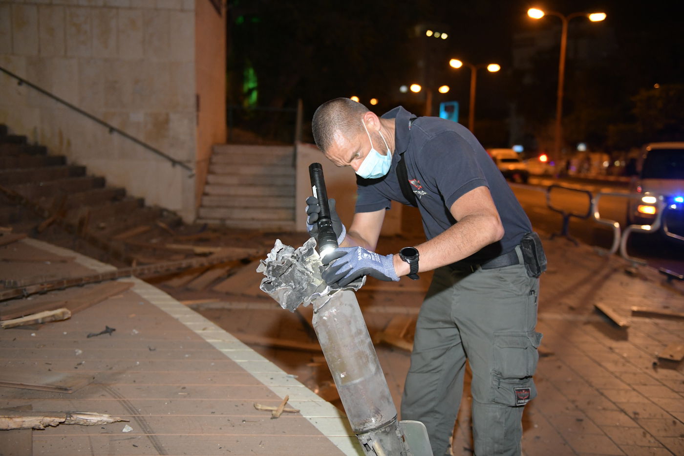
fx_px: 722
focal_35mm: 38
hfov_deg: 50.7
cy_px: 228
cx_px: 342
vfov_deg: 35.0
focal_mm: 38
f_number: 2.8
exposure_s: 1/160
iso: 4000
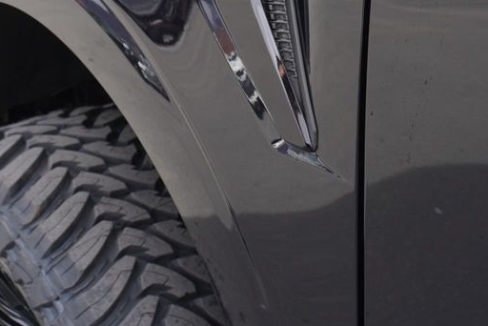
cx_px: 270
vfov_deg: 26.7
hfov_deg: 41.0
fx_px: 651
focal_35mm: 48
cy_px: 4
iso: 100
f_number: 4
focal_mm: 16
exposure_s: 1/80
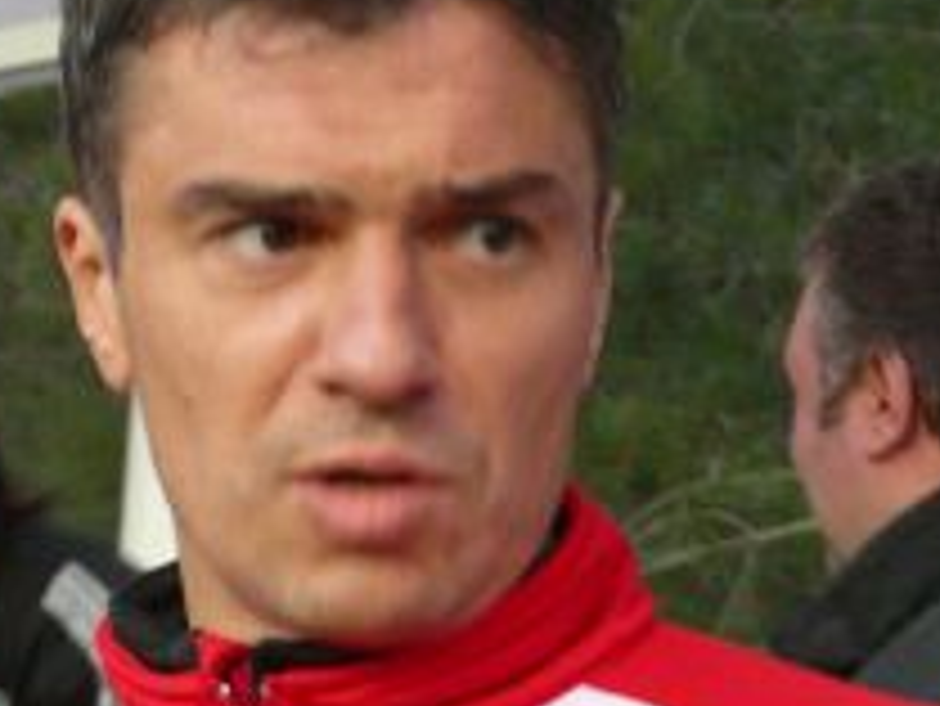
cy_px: 555
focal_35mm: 208
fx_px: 5651
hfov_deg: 9.5
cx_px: 265
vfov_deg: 7.1
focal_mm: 14.3
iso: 400
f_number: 3.6
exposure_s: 1/25
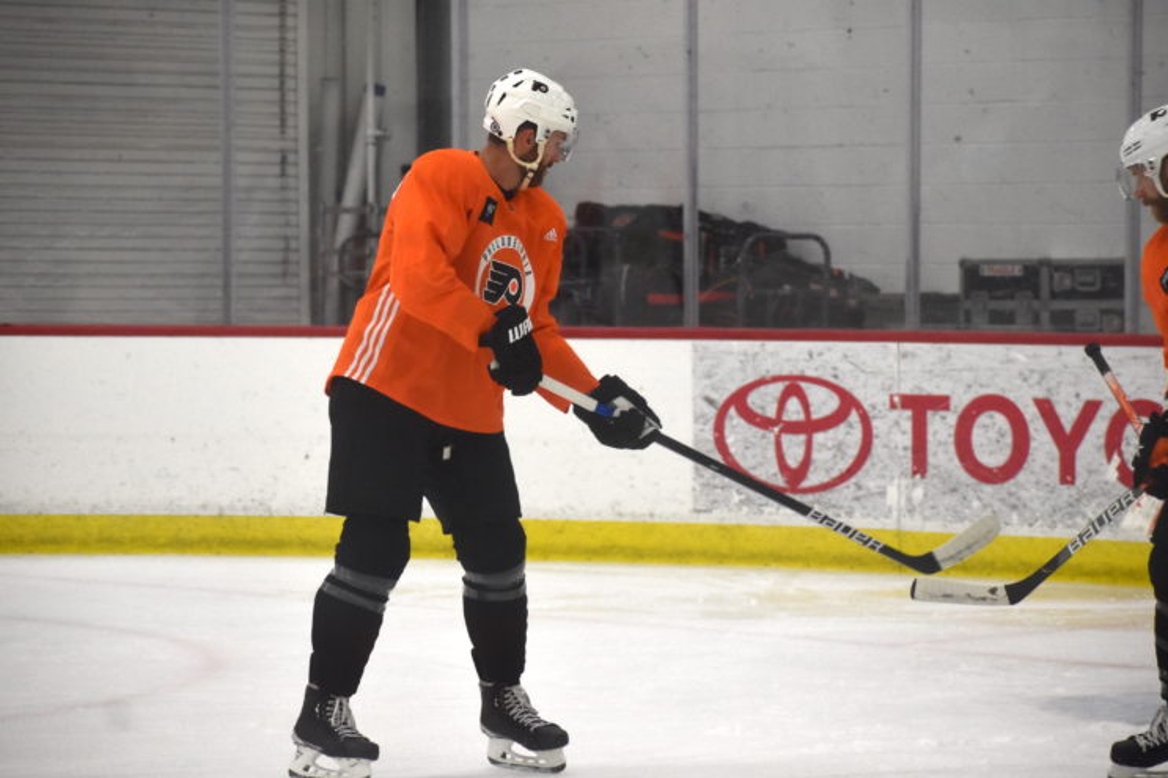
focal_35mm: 186
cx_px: 578
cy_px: 390
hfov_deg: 11.1
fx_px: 6033
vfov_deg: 7.4
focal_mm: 120
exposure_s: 1/500
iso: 1400
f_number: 4.8
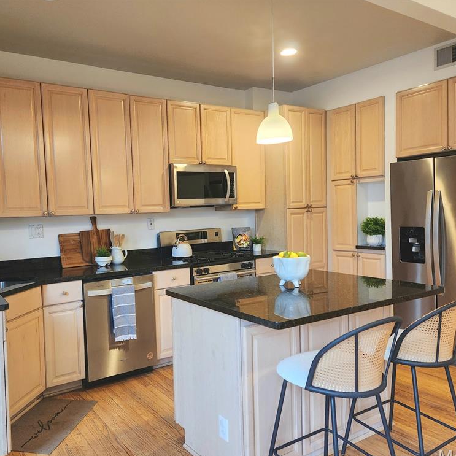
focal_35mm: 28
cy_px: 234
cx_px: 186
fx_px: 417
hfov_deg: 56.9
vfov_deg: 57.3
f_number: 1.8
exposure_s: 1/120
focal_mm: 5.4
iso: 500
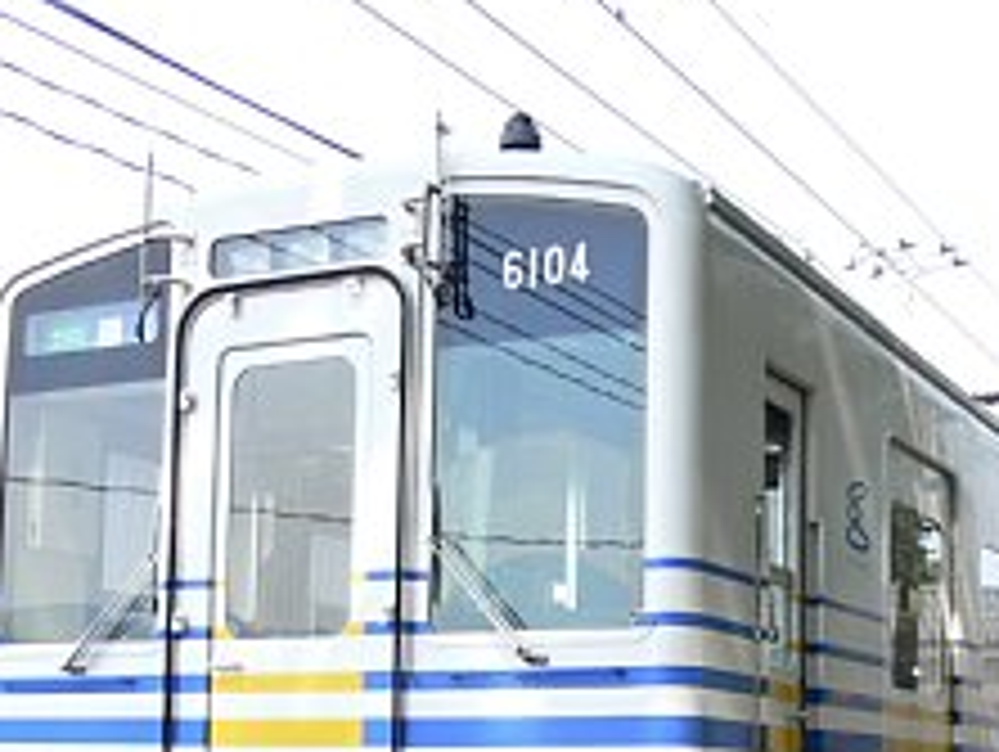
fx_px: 1820
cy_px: 648
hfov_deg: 30.5
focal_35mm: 63
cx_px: 666
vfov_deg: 22.9
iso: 100
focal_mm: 7.4
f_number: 2.8
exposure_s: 1/400
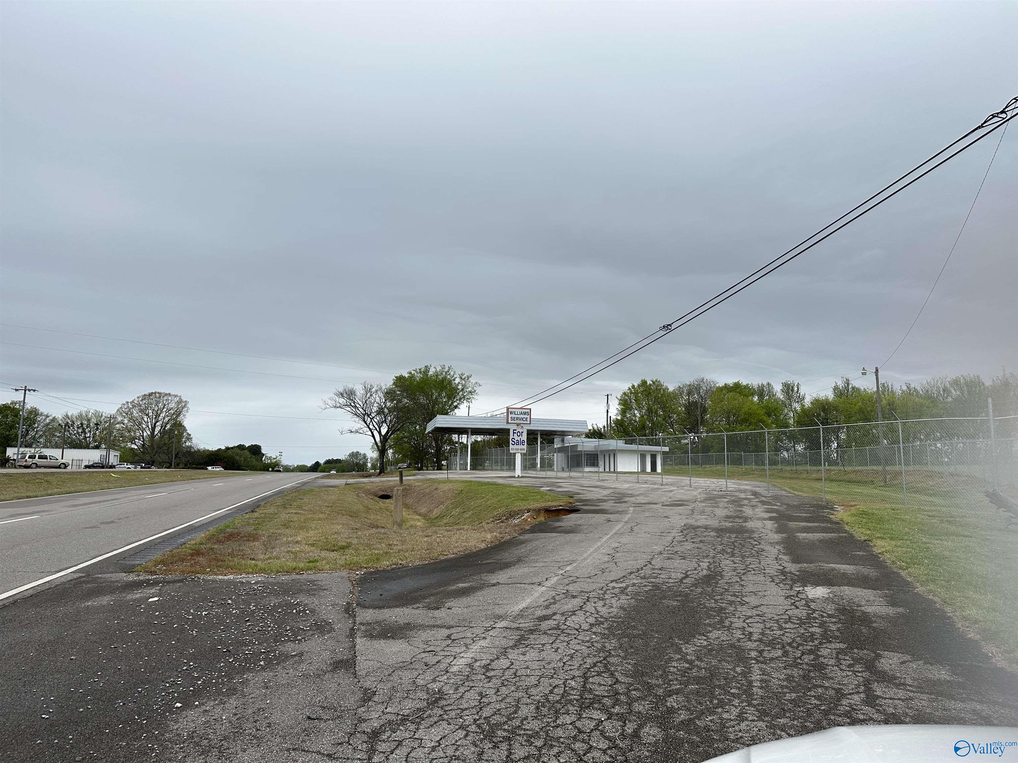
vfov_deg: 56.8
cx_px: 509
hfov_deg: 71.6
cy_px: 382
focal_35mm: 24
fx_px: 706
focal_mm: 6.86
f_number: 1.78
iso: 80
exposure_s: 1/6211
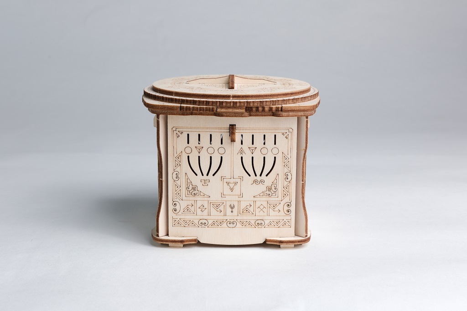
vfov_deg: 25.5
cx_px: 234
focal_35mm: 53
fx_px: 687
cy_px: 156
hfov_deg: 37.5
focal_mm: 35
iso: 125
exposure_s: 1/15
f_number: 14
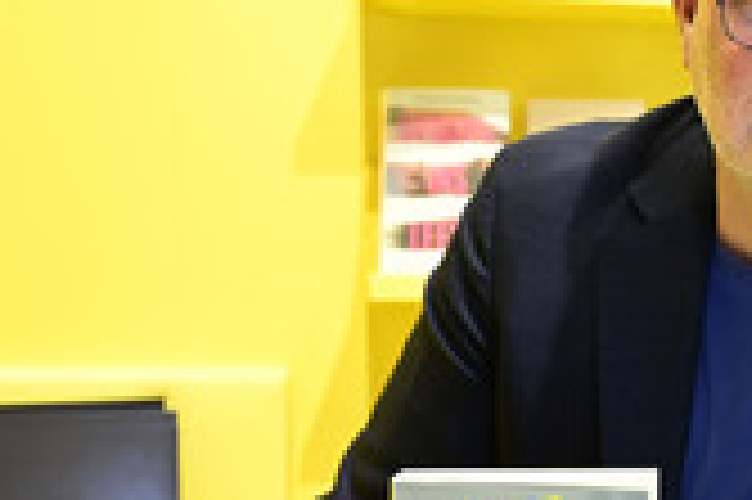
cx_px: 790
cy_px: 306
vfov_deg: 15.1
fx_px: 1885
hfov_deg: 21.6
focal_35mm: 90
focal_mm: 33.5
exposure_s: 1/250
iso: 1000
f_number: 3.5
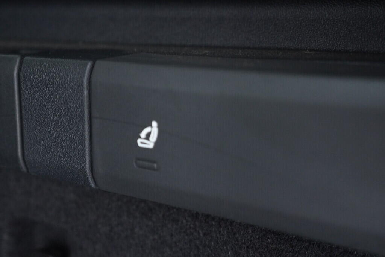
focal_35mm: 36
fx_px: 385
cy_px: 128
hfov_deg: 53.1
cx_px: 192
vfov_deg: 36.9
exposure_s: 1/40
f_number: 2.8
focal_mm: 24
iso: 2000
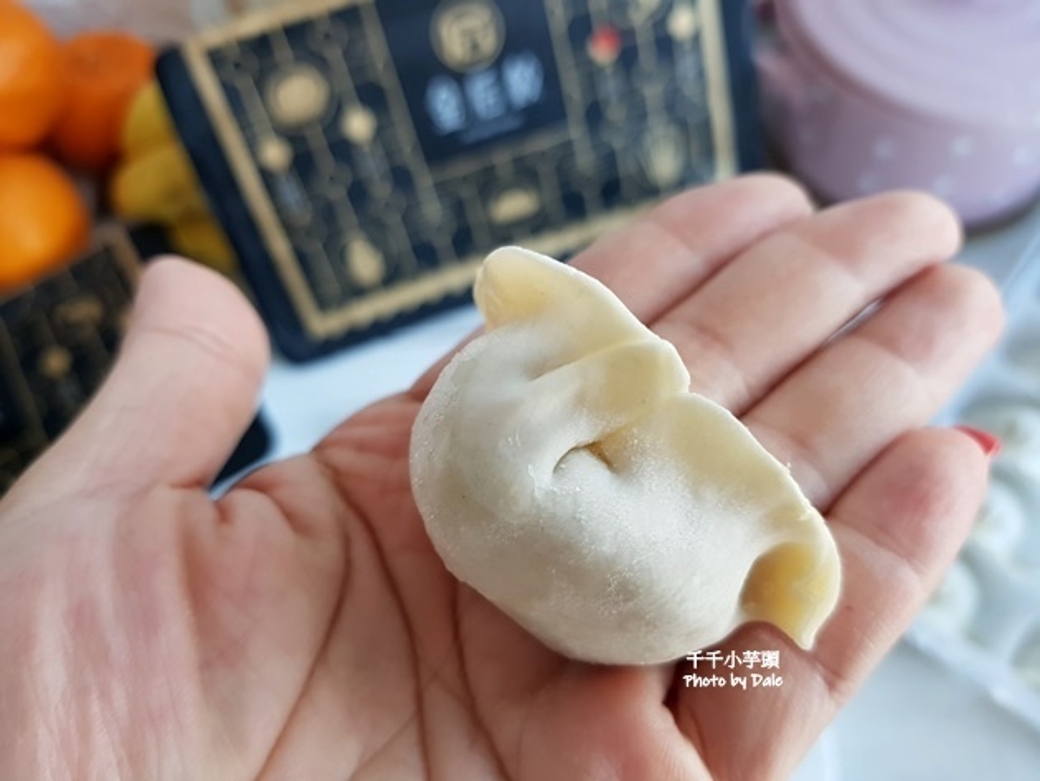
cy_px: 390
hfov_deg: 67.3
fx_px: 781
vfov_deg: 53.1
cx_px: 520
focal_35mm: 26
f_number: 1.7
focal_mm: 4.3
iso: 80
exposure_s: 1/50
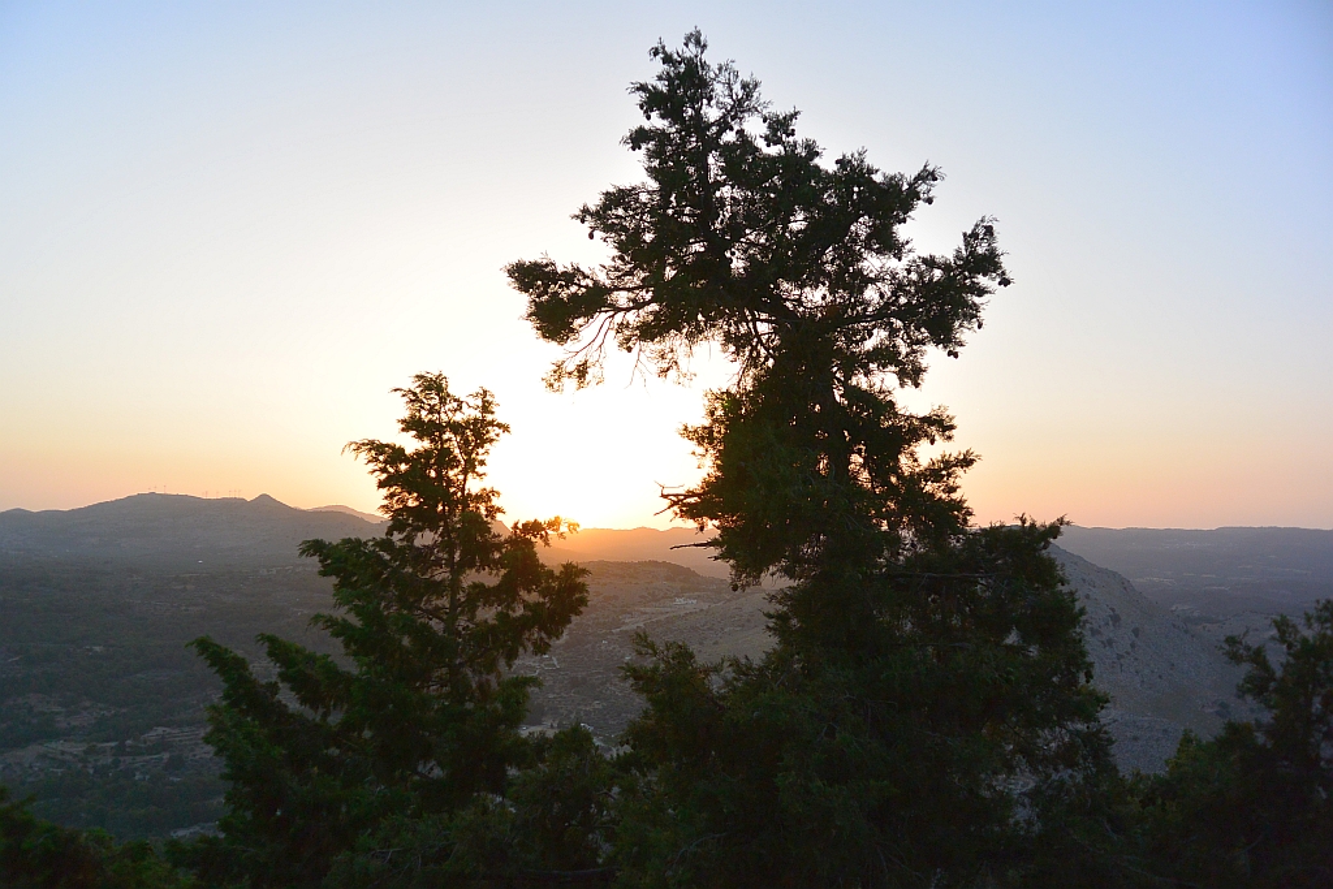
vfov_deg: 47.9
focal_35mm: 27
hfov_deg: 67.4
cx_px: 666
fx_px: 1000
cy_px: 444
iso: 160
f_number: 4
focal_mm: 10
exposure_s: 1/250
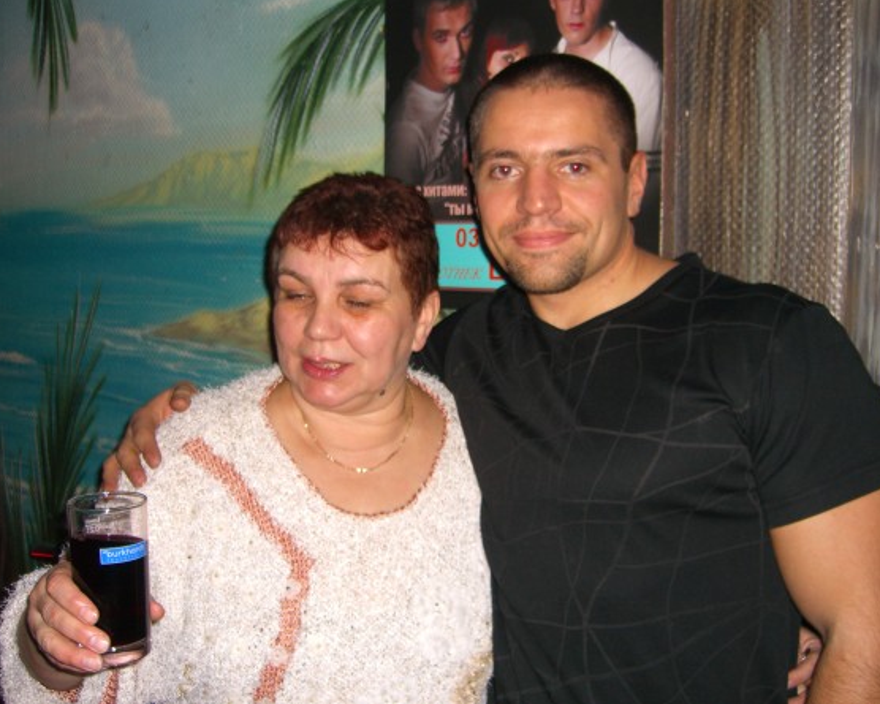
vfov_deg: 37.3
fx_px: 1042
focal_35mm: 40
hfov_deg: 45.8
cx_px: 449
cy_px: 350
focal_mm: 7.9
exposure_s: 1/60
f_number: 2.8
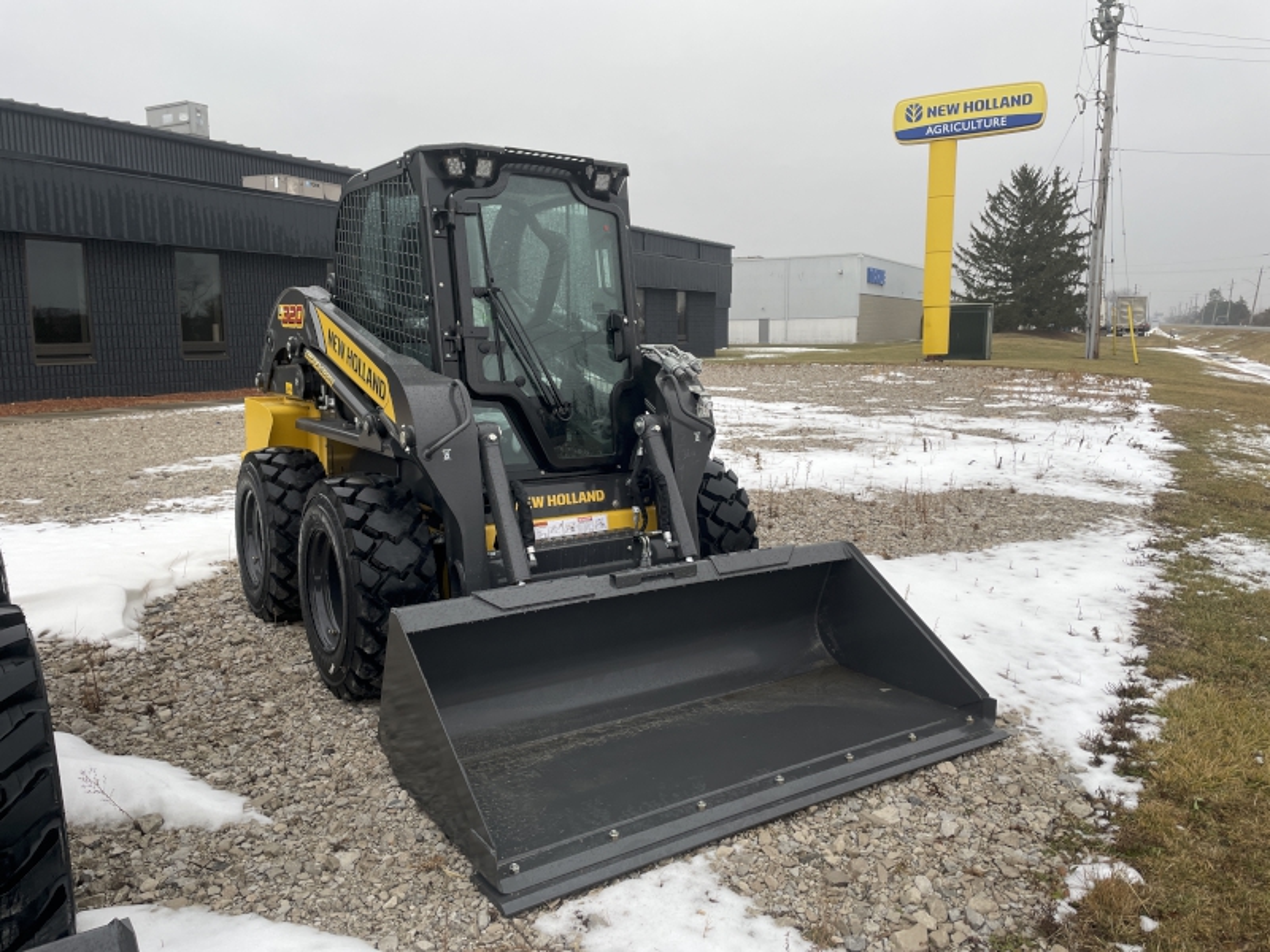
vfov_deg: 53.1
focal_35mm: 26
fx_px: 954
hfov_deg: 67.3
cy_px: 476
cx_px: 635
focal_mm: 4.2
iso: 32
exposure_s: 1/281
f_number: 1.6
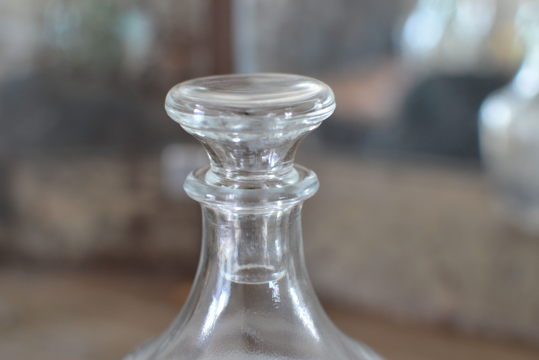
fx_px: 786
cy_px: 180
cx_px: 270
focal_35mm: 52
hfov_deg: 37.9
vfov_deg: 25.8
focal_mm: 35
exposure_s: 1/60
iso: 400
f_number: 3.2
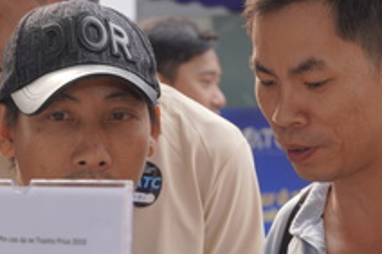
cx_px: 177
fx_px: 1951
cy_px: 341
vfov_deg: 7.4
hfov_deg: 11.2
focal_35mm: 184
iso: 100
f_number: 4
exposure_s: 1/160
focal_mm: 39
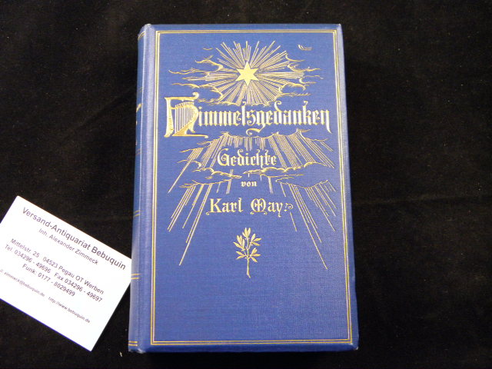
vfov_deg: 36.8
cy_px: 184
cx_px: 246
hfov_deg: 47.9
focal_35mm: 39
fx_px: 554
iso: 400
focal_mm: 7.1
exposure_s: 1/40
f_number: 3.8
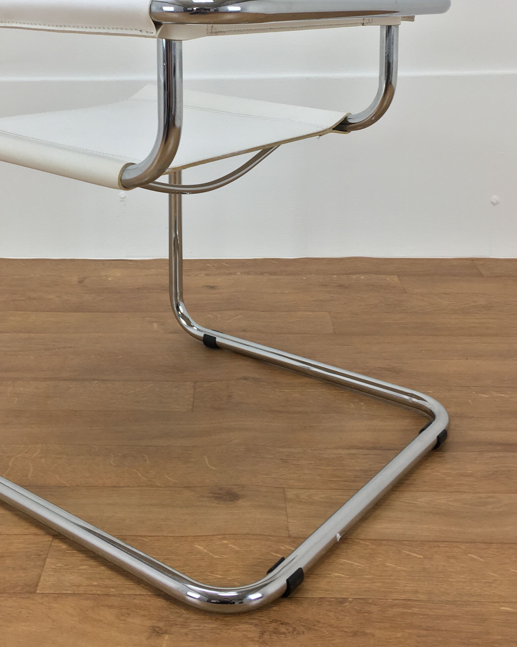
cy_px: 189
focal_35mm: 44
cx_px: 187
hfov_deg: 33.9
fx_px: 842
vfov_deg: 41.2
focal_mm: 4.15
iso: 32
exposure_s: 1/33
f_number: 2.2
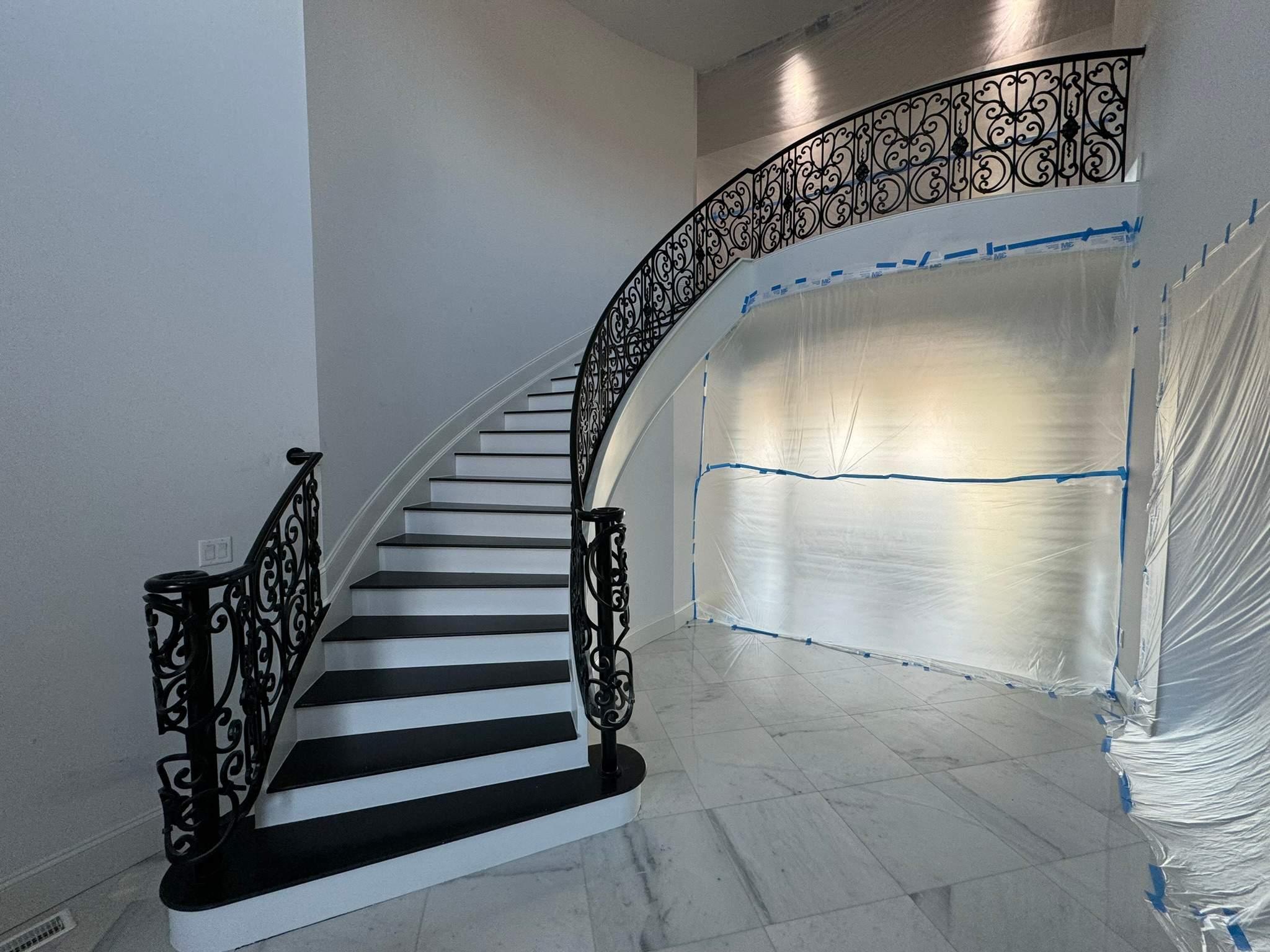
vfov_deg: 85.7
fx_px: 514
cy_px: 476
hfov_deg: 102.1
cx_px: 635
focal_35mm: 14
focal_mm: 2.22
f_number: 2.2
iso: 80
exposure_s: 1/99
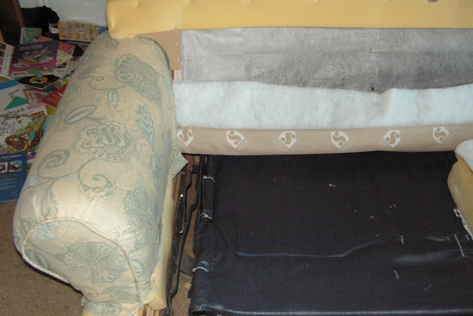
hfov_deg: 50.7
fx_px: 499
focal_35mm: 38
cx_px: 240
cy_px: 153
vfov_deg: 35.1
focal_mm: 6
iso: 160
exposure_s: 1/40
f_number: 3.2
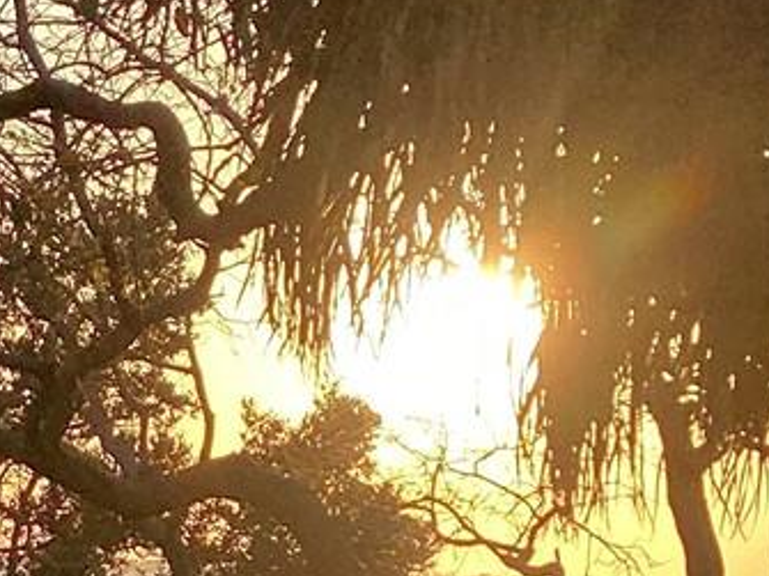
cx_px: -303
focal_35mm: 148
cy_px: 466
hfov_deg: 12.8
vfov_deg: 10.0
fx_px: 3287
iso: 25
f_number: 2.4
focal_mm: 3.3
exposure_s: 1/485
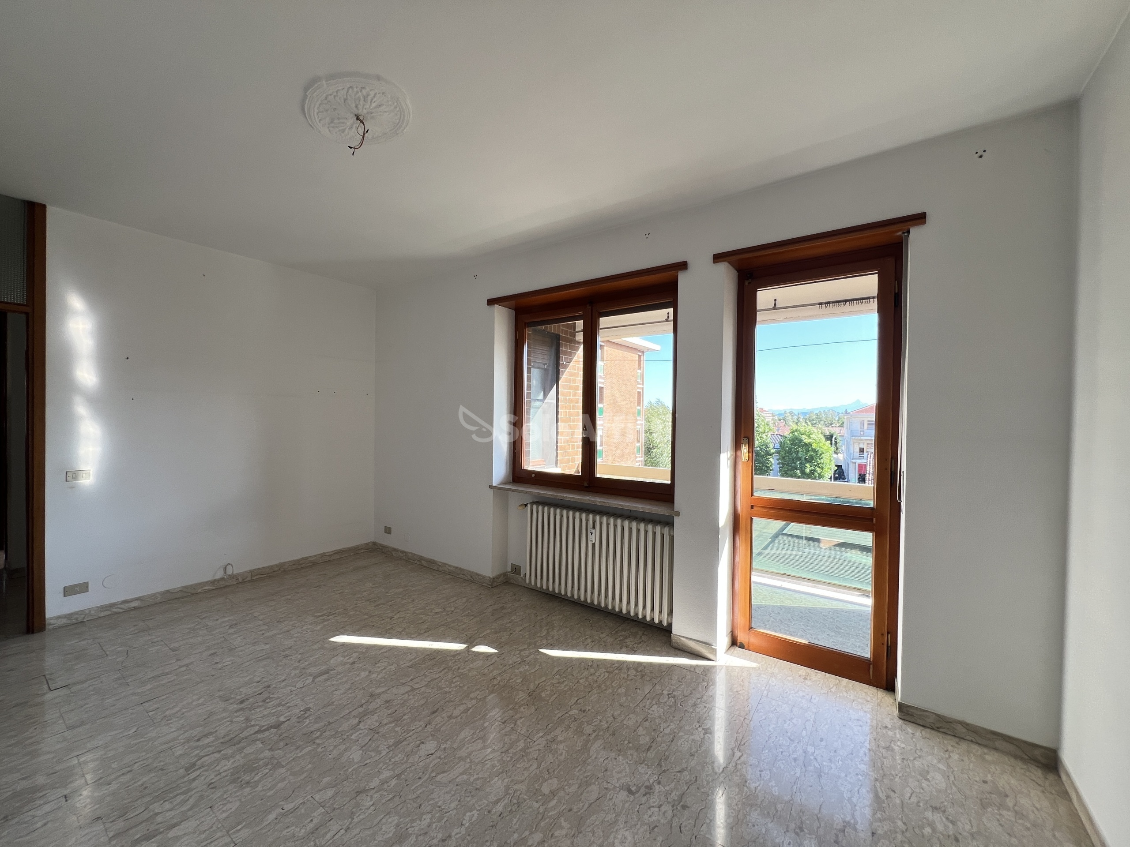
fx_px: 424
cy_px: 424
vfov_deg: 89.9
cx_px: 565
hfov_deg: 106.2
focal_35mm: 13
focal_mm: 1.57
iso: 32
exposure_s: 1/128
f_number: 1.8
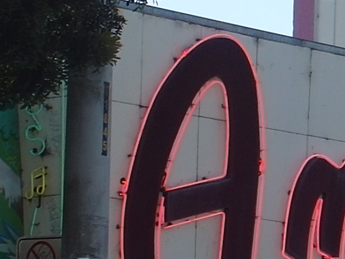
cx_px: 1058
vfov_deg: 6.5
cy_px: 355
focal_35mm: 227
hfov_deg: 7.6
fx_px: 2262
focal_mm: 7.3
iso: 80
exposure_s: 1/750
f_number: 3.5
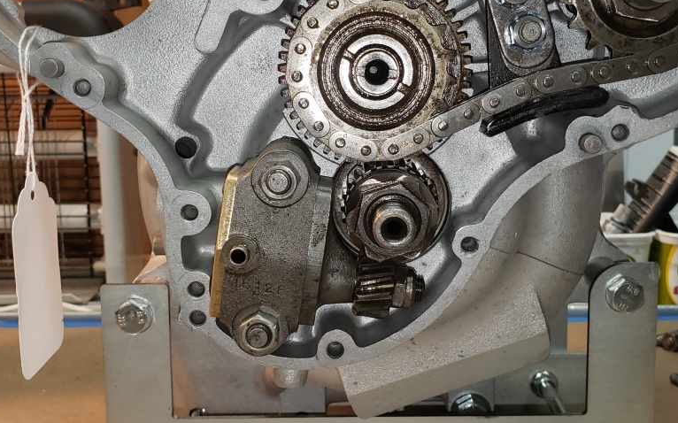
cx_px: 375
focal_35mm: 36
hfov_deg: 53.9
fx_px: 665
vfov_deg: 34.6
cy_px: 112
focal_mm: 4.3
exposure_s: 1/60
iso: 125
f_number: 2.4
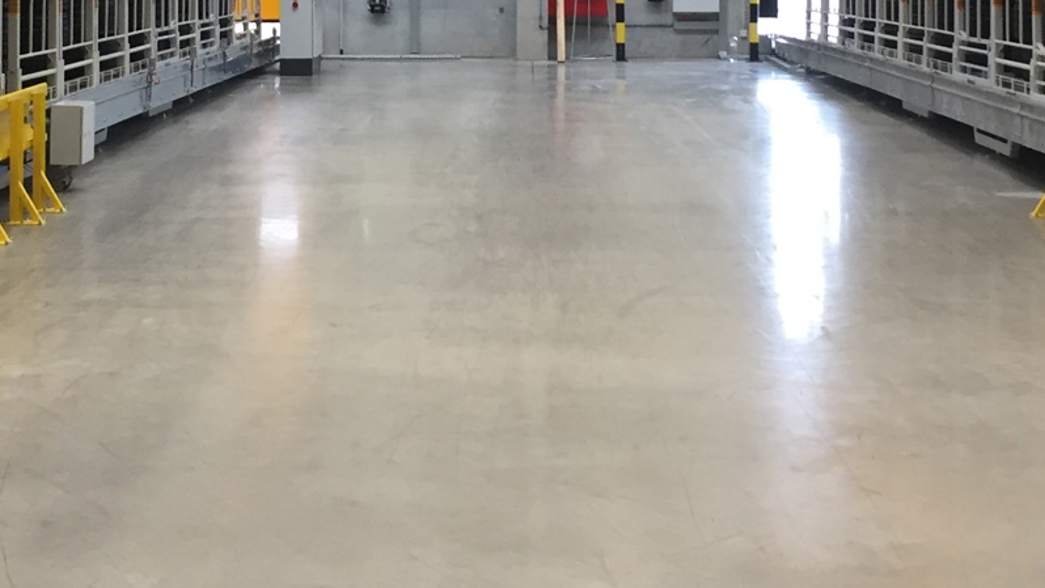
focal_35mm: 76
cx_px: 469
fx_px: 2106
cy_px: -71
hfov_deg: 27.9
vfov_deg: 15.4
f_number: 2.2
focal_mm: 4.15
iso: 100
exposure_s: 1/33
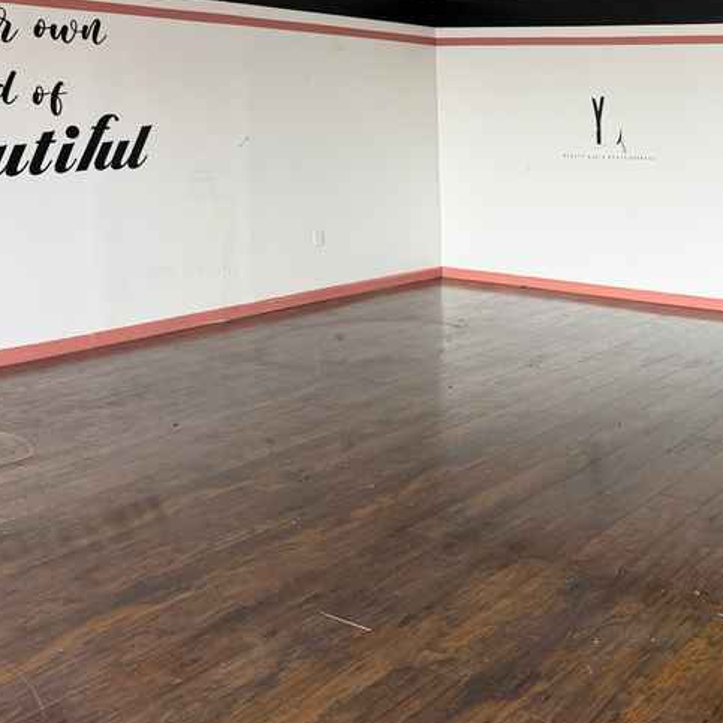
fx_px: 969
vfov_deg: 40.5
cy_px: 251
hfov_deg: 37.4
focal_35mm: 41
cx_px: 689
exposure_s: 1/60
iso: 160
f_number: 1.78
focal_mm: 6.76
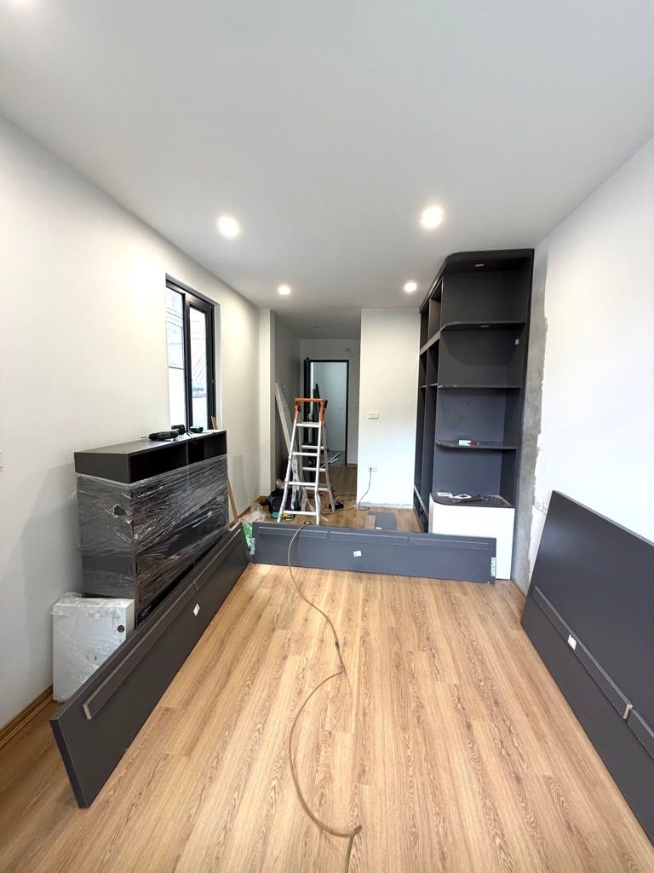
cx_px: 327
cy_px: 436
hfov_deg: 85.7
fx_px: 353
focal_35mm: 14
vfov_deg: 102.1
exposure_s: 1/117
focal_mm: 2.22
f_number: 2.2
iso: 320
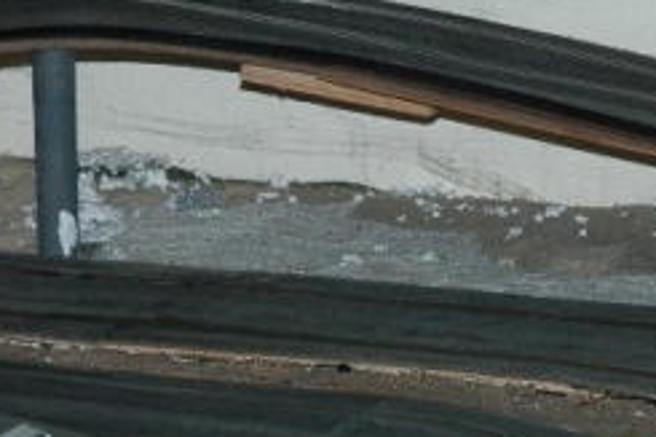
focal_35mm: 255
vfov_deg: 5.4
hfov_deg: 8.1
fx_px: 4643
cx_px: 396
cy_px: 480
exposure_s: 1/125
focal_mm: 52
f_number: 8
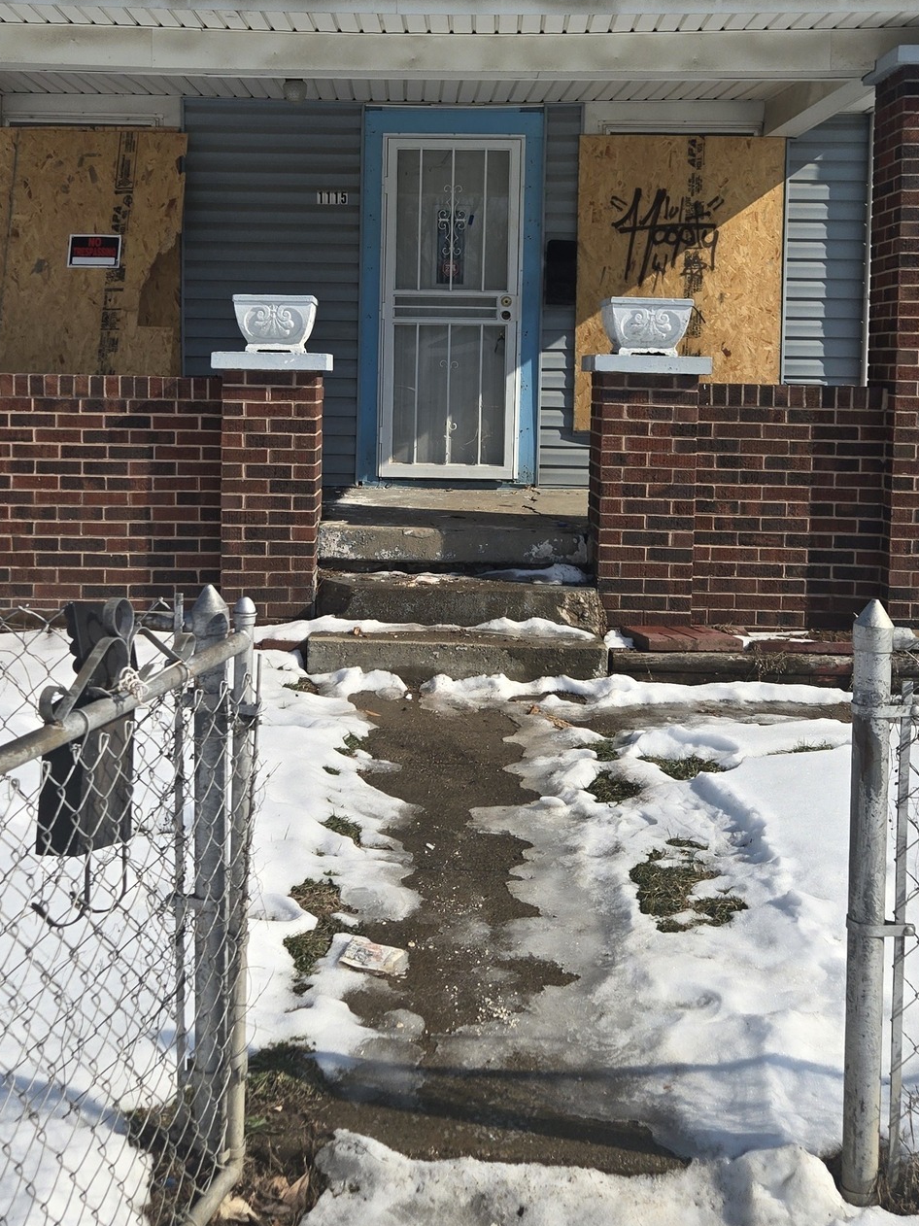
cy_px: 405
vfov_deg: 44.1
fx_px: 1487
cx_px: 420
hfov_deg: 34.3
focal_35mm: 42
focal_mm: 5.4
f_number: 1.8
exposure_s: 1/3034
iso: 25
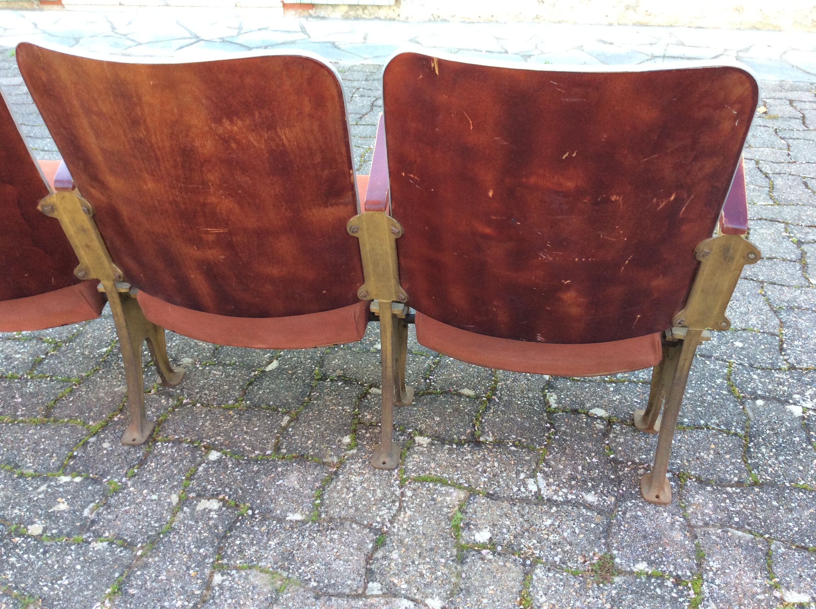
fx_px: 753
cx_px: 408
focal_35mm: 32
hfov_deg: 56.9
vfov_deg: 44.1
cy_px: 304
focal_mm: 3.3
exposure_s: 1/50
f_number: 2.4
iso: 40
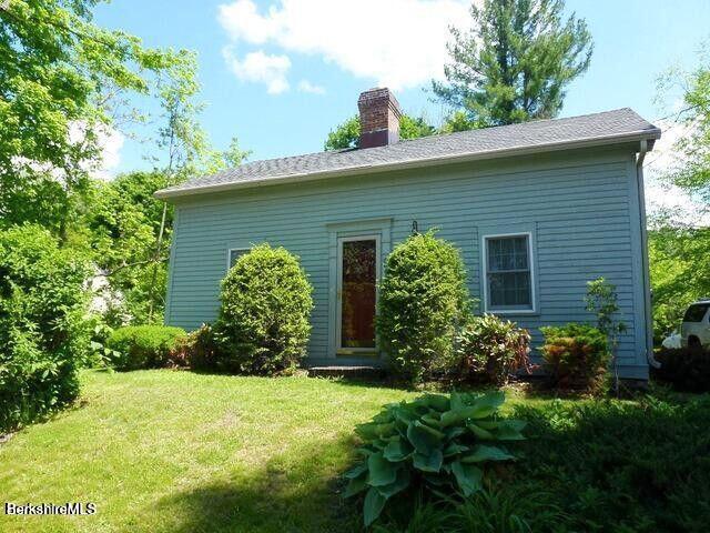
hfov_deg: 71.6
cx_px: 355
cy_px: 266
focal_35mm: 24
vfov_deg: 56.8
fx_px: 492
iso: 100
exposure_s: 1/320
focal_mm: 4.3
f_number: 4
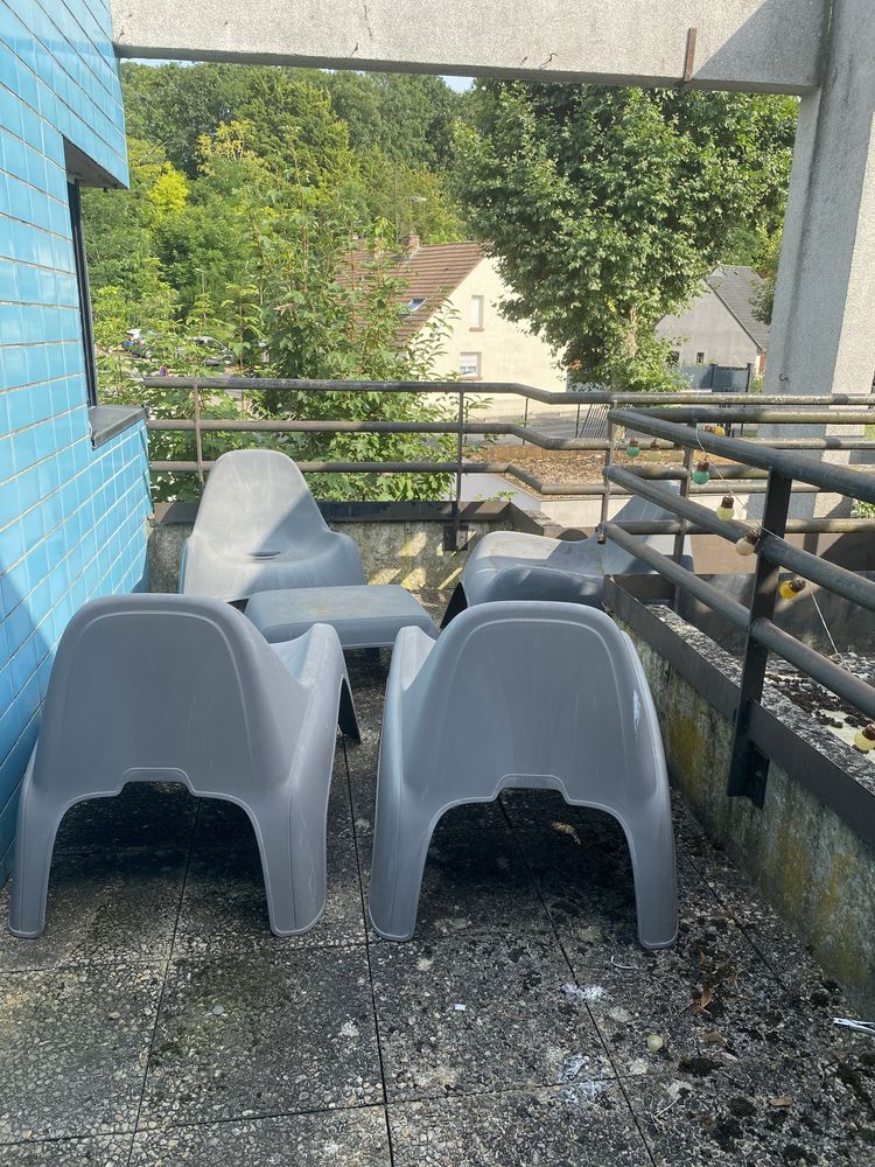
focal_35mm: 26
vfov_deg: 67.3
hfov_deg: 53.1
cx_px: 438
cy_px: 584
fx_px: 876
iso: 32
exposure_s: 1/949
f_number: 1.8
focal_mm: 4.25
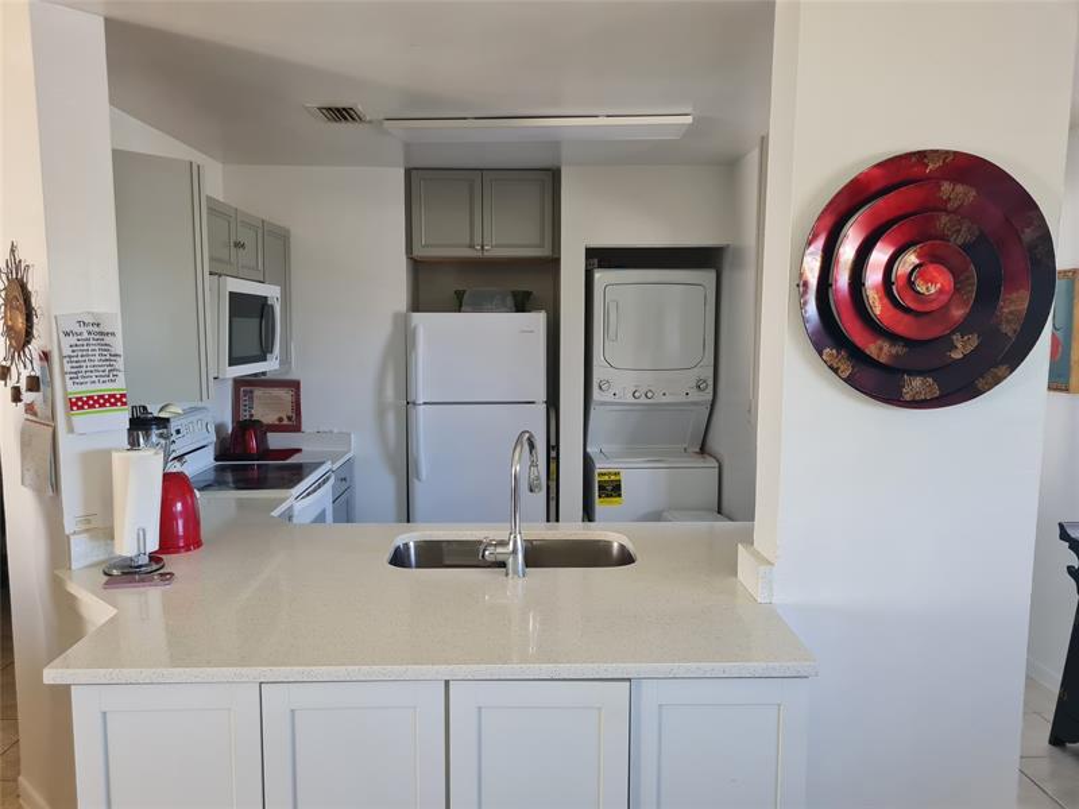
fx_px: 810
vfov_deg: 53.1
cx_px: 540
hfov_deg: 67.3
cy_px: 404
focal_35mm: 26
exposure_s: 1/120
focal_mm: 5.4
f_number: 1.8
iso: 250
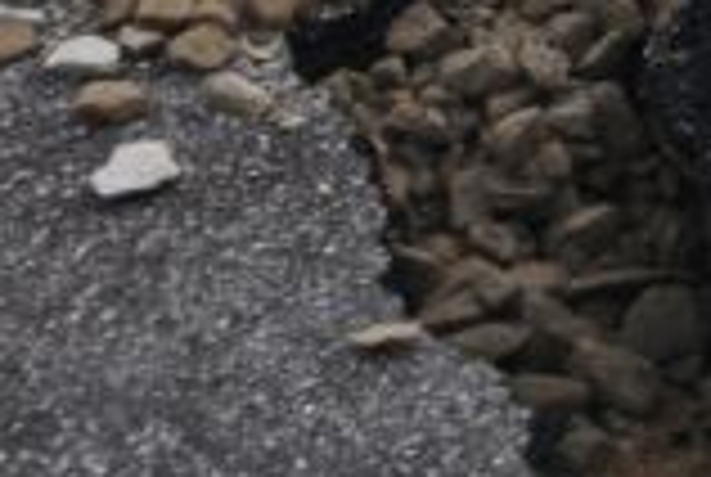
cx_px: 2030
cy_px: -666
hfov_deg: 9.1
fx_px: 3720
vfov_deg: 6.9
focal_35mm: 188
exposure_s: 1/250
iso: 200
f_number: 5.6
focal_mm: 24
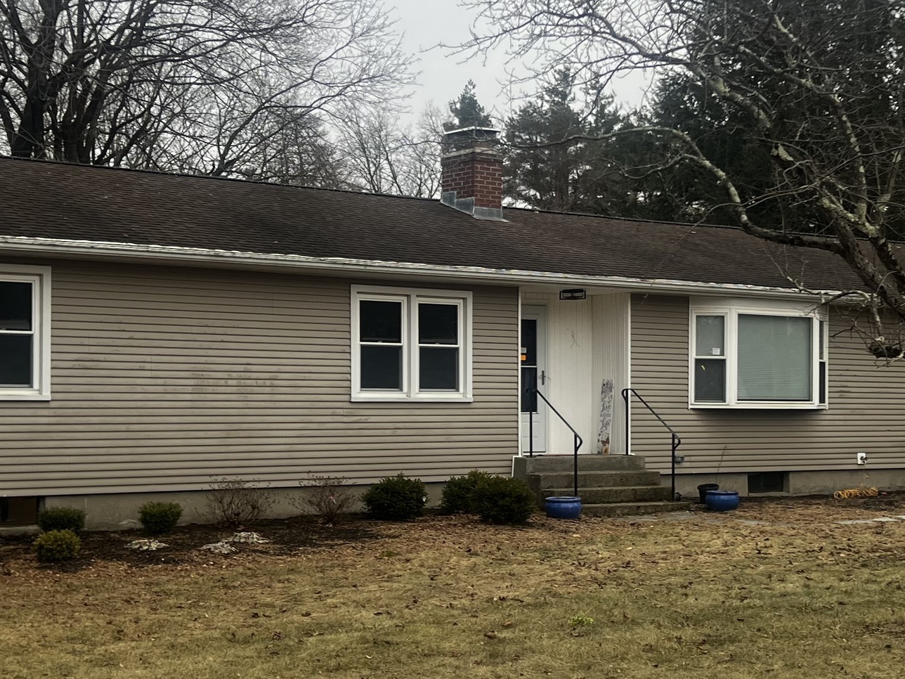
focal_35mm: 62
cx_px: 512
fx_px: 1621
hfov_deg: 31.2
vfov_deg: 23.6
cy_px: 401
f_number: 1.5
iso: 50
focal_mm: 5.7
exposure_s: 1/121
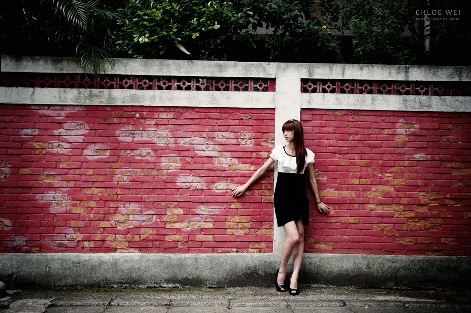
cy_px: 156
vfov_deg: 35.4
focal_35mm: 38
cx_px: 236
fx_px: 490
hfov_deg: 51.3
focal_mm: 25
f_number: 4
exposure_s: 1/1000
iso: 800
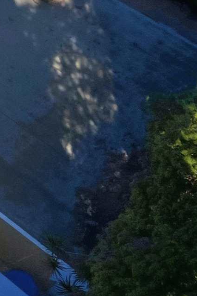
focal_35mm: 120
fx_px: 985
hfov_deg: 10.0
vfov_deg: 16.5
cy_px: -31
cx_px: -281
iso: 100
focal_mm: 4.5
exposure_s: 1/100
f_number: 2.8
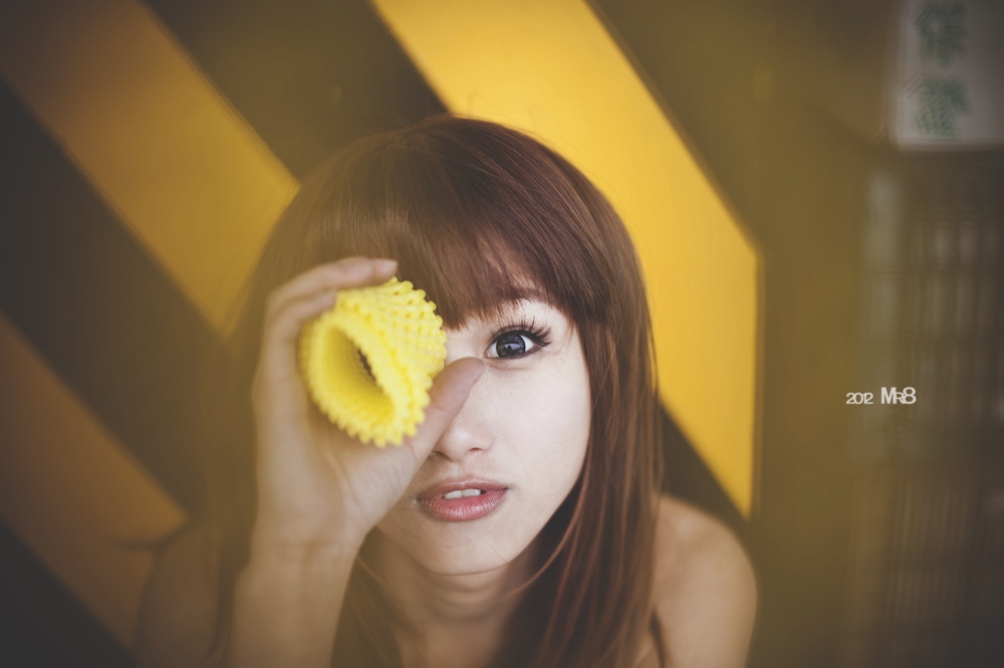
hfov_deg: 39.6
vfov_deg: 26.9
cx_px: 502
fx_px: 1393
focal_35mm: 50
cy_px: 334
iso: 400
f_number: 1.6
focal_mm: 50
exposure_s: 1/200
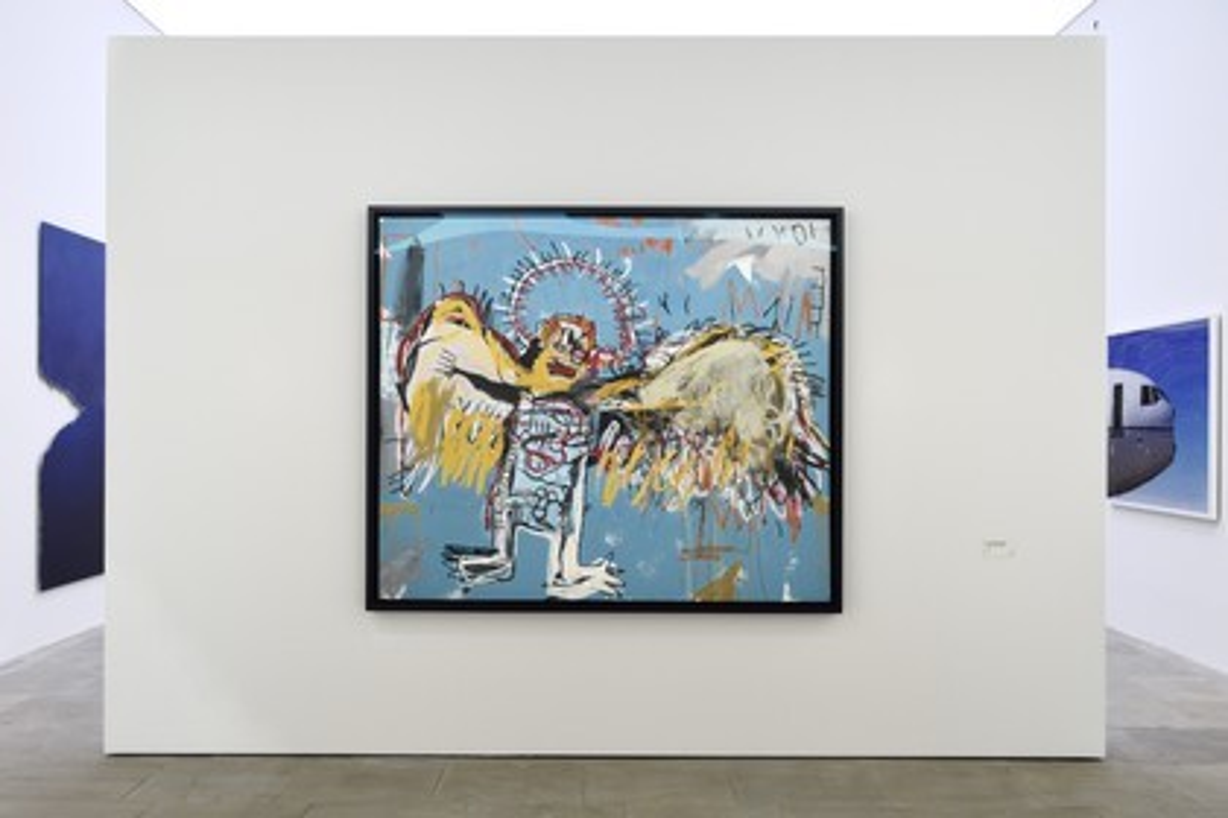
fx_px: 1160
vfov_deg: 38.9
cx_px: 614
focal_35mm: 34
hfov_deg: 55.8
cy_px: 409
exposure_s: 1/30
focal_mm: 34
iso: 800
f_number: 8
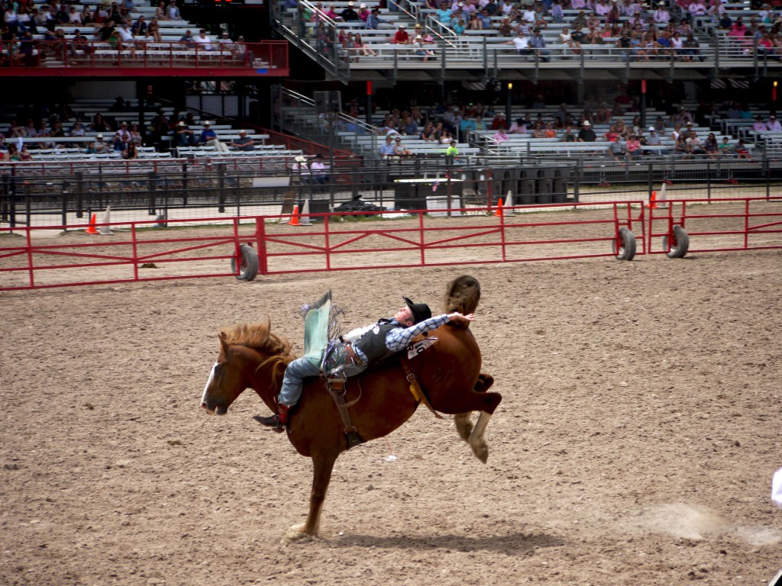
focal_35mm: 156
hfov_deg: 12.7
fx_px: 3524
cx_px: 391
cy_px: 293
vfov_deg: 9.5
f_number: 4.4
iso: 200
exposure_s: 1/500
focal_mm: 78
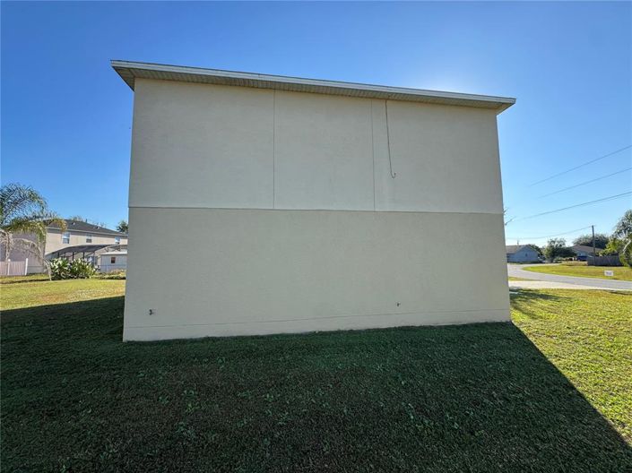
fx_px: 255
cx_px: 316
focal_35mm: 14
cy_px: 236
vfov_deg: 85.6
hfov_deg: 102.1
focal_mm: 2.22
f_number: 2.2
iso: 50
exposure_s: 1/573
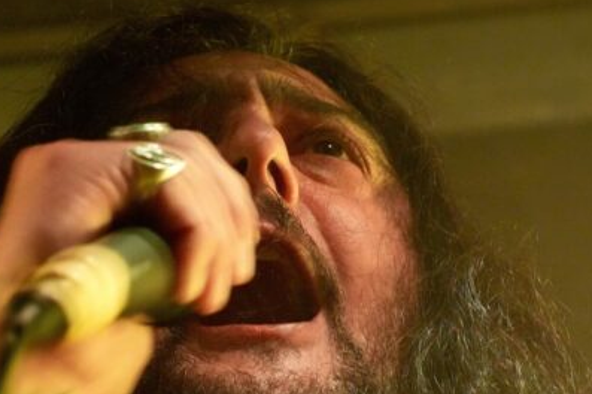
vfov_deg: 5.0
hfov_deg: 7.6
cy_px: 351
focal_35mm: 273
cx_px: 337
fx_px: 4486
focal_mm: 94
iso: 6400
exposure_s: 1/60
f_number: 5.6
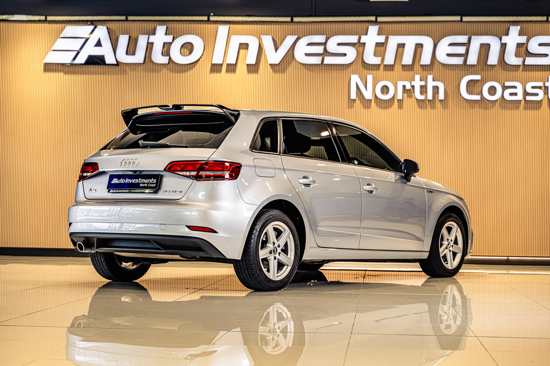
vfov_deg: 18.2
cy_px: 183
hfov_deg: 27.0
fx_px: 1146
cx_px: 275
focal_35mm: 75
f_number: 4
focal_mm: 75
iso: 500
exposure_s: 1/125
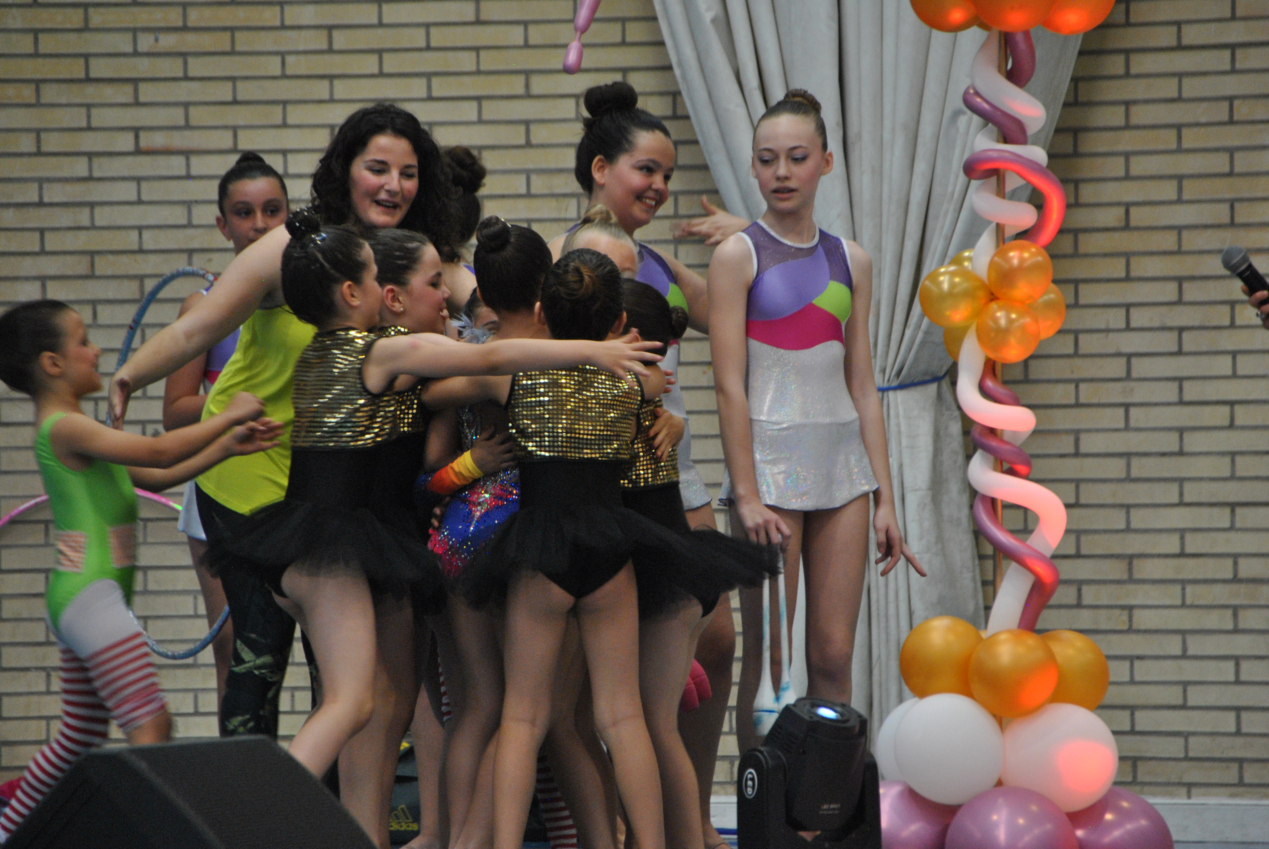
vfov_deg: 4.6
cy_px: 424
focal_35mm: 300
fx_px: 10588
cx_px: 634
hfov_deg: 6.9
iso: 800
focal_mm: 200
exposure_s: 1/80
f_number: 6.3
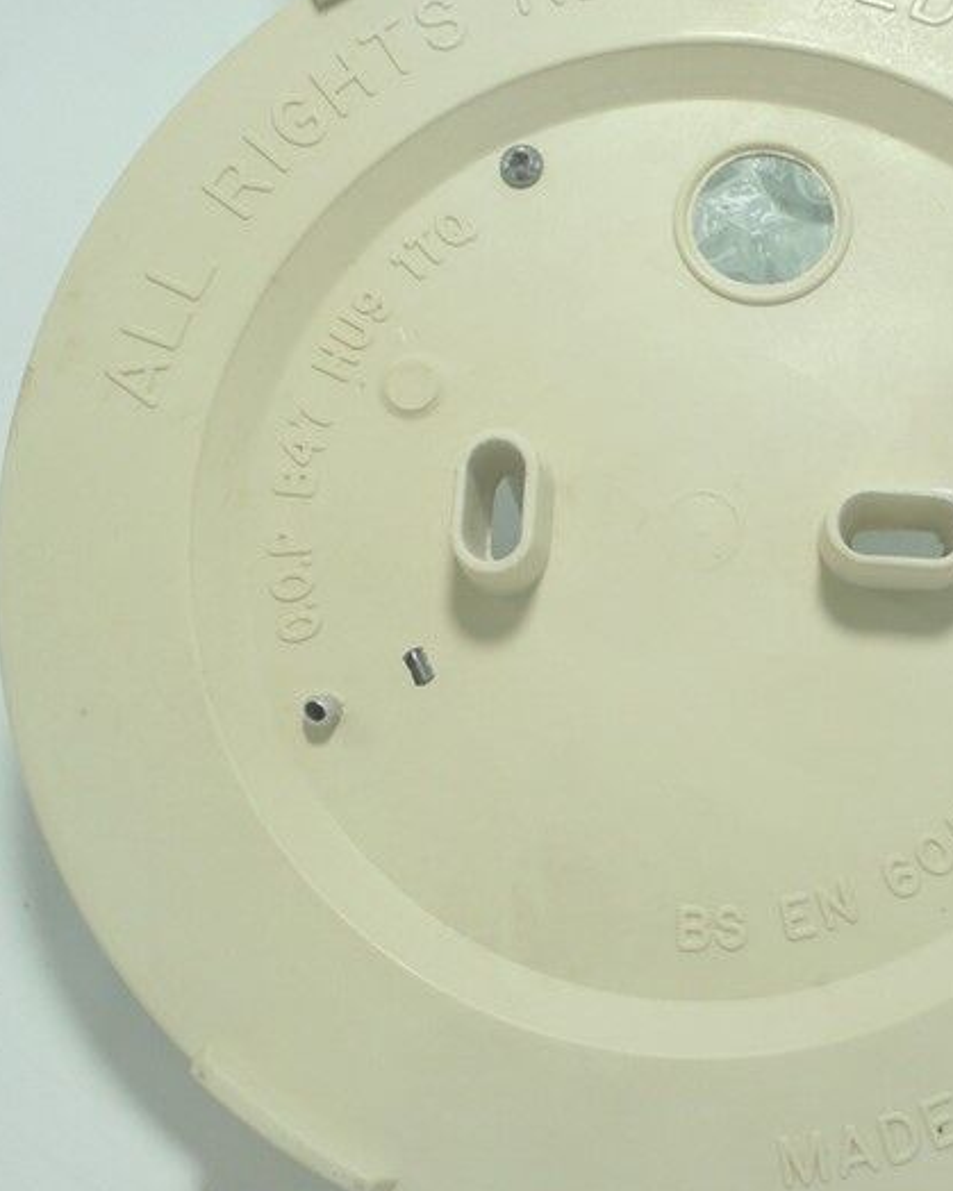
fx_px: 2010
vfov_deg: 33.0
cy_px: 548
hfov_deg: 26.4
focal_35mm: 57
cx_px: 679
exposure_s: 1/125
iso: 100
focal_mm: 6.1
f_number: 4
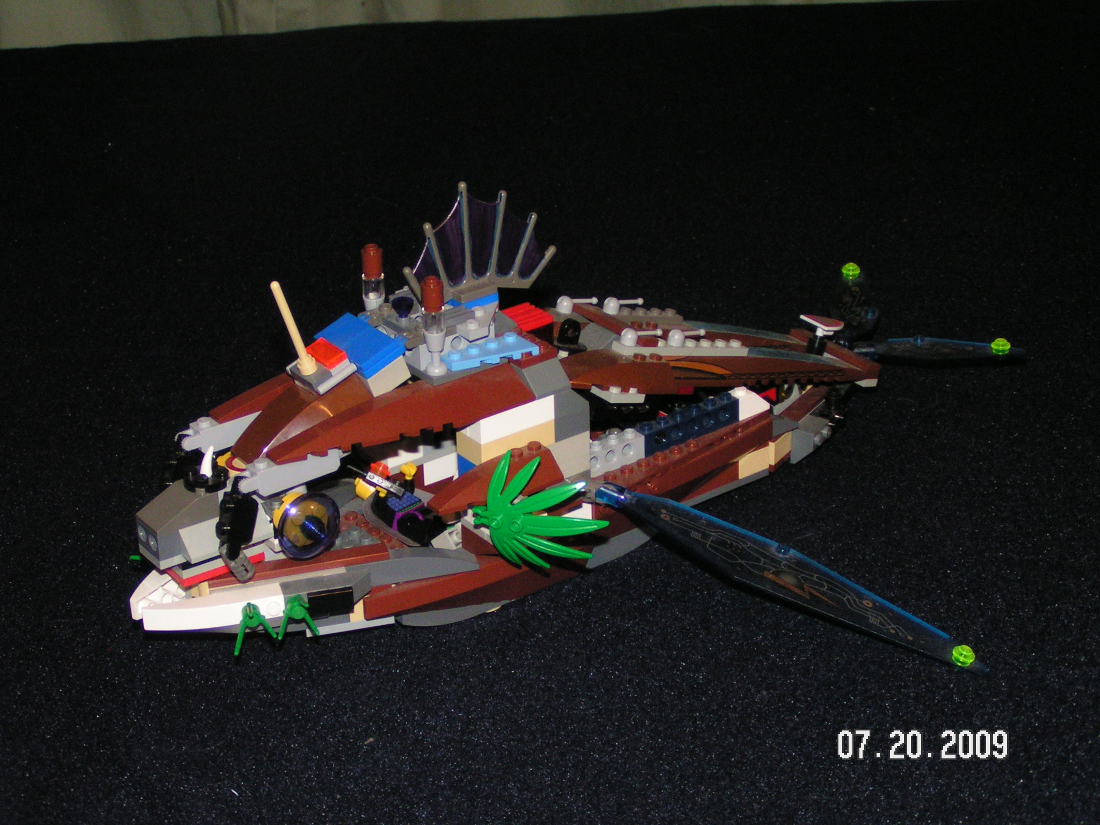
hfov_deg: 29.8
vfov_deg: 22.6
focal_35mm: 65
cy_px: 412
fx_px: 2066
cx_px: 550
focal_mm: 10
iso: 200
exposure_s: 1/80
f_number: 3.2
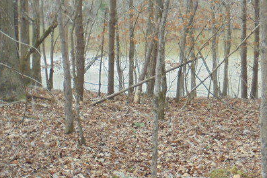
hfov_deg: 22.9
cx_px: 230
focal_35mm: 87
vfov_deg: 15.6
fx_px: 645
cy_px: 44
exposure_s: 1/250
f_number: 4.5
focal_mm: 7.8
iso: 160
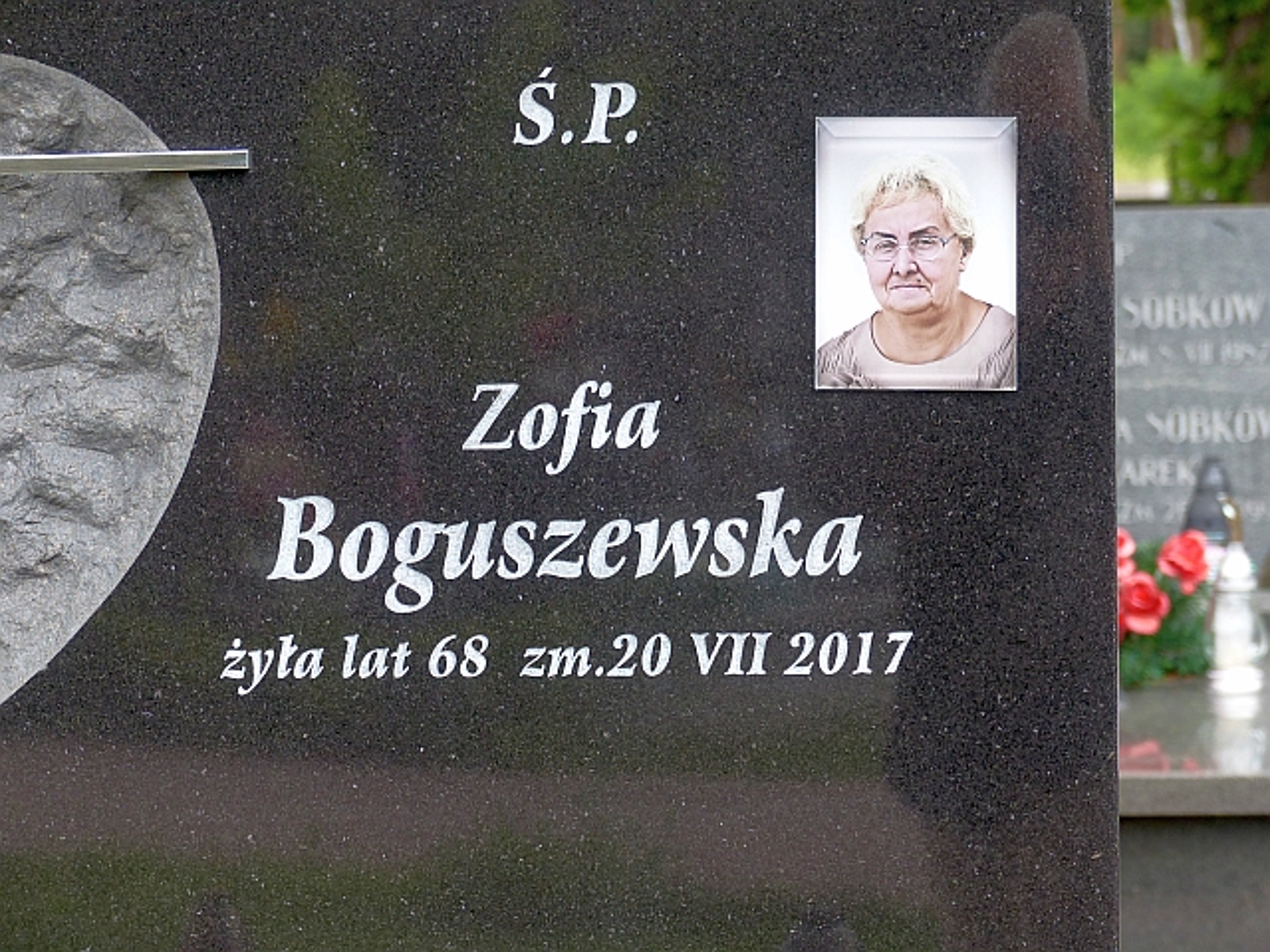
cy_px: 476
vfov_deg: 9.8
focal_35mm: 152
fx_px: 5577
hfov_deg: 13.0
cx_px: 635
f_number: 3.5
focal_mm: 27.4
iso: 100
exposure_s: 1/125
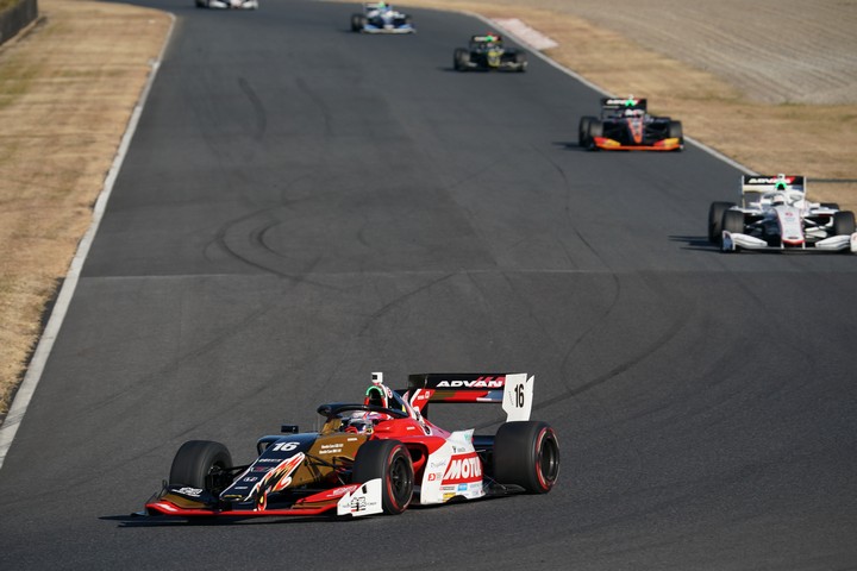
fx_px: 8950
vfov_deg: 3.7
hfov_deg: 5.5
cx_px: 428
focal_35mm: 376
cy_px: 286
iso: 200
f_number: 8
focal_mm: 376
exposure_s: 1/800
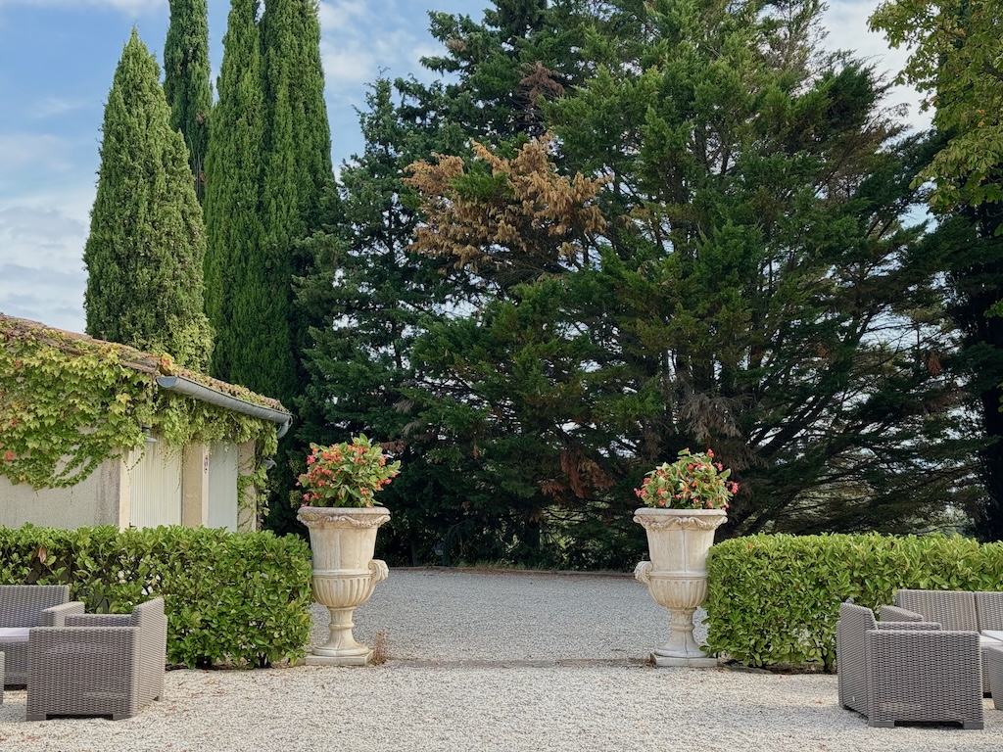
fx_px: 1391
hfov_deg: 39.7
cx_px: 502
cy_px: 376
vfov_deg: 30.3
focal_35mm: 48
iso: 64
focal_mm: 6.86
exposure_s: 1/572
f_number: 1.78
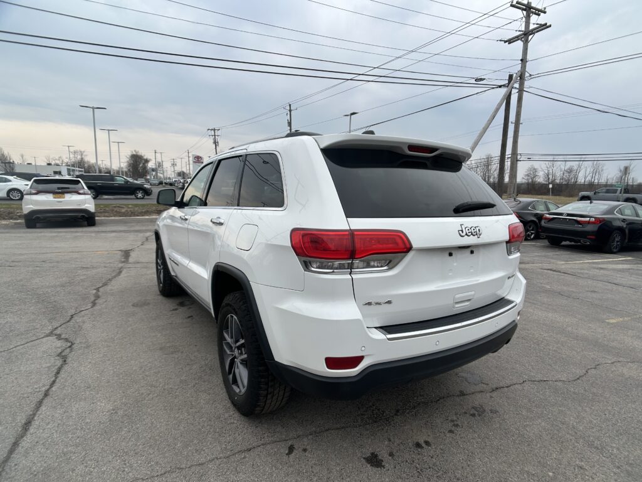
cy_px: 241
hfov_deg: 67.3
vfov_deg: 53.1
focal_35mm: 26
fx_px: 482
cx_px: 321
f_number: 1.5
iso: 50
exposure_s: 1/1934
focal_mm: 5.7
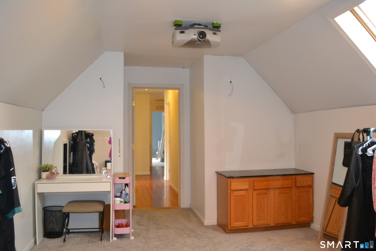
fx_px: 313
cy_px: 126
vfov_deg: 43.6
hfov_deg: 61.9
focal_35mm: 30
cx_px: 188
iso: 1400
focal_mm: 20
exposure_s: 1/60
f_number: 3.8
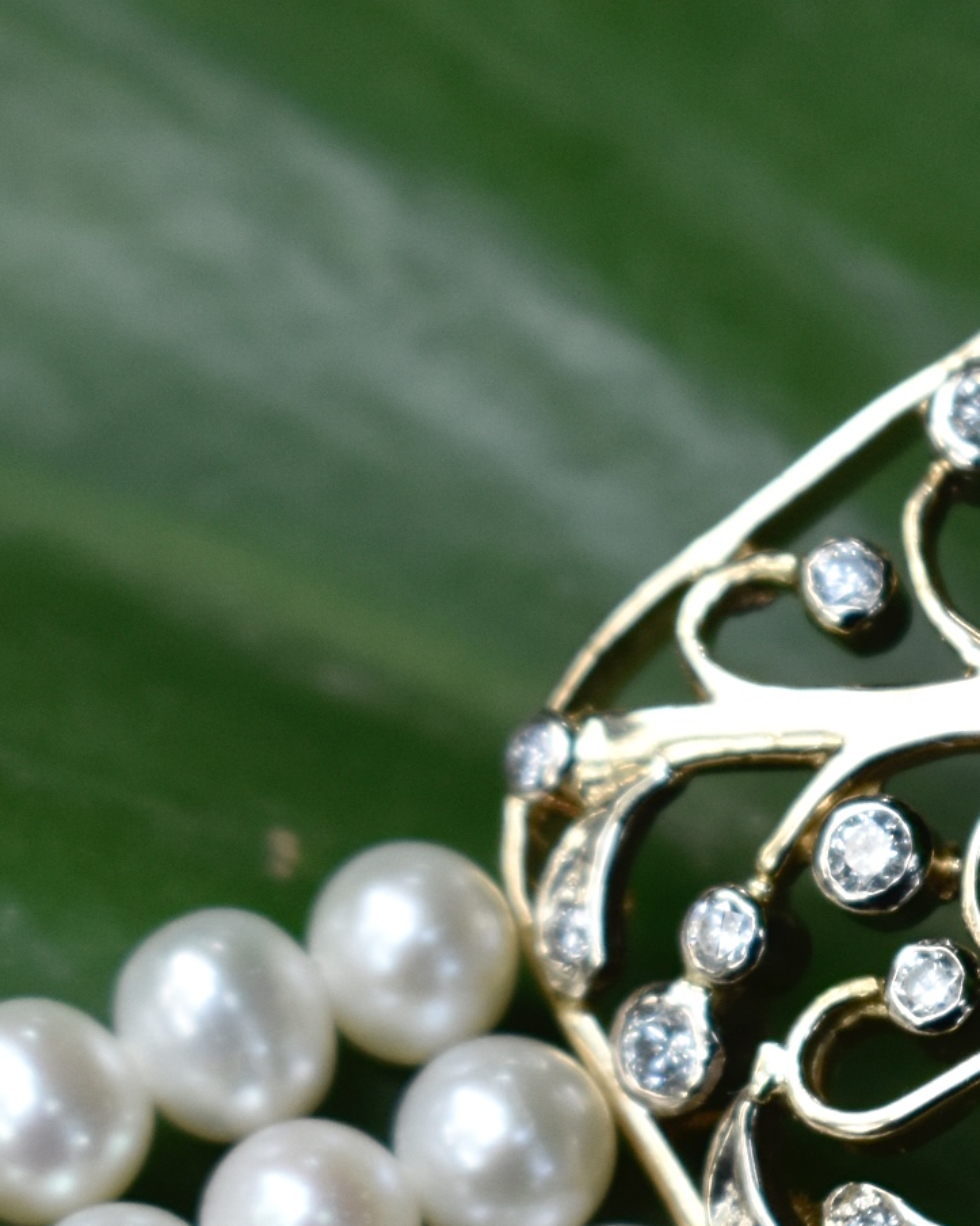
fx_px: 9303
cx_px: 1229
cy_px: 1084
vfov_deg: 7.5
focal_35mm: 257
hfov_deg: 6.0
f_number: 7.1
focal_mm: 55
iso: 400
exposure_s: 1/200
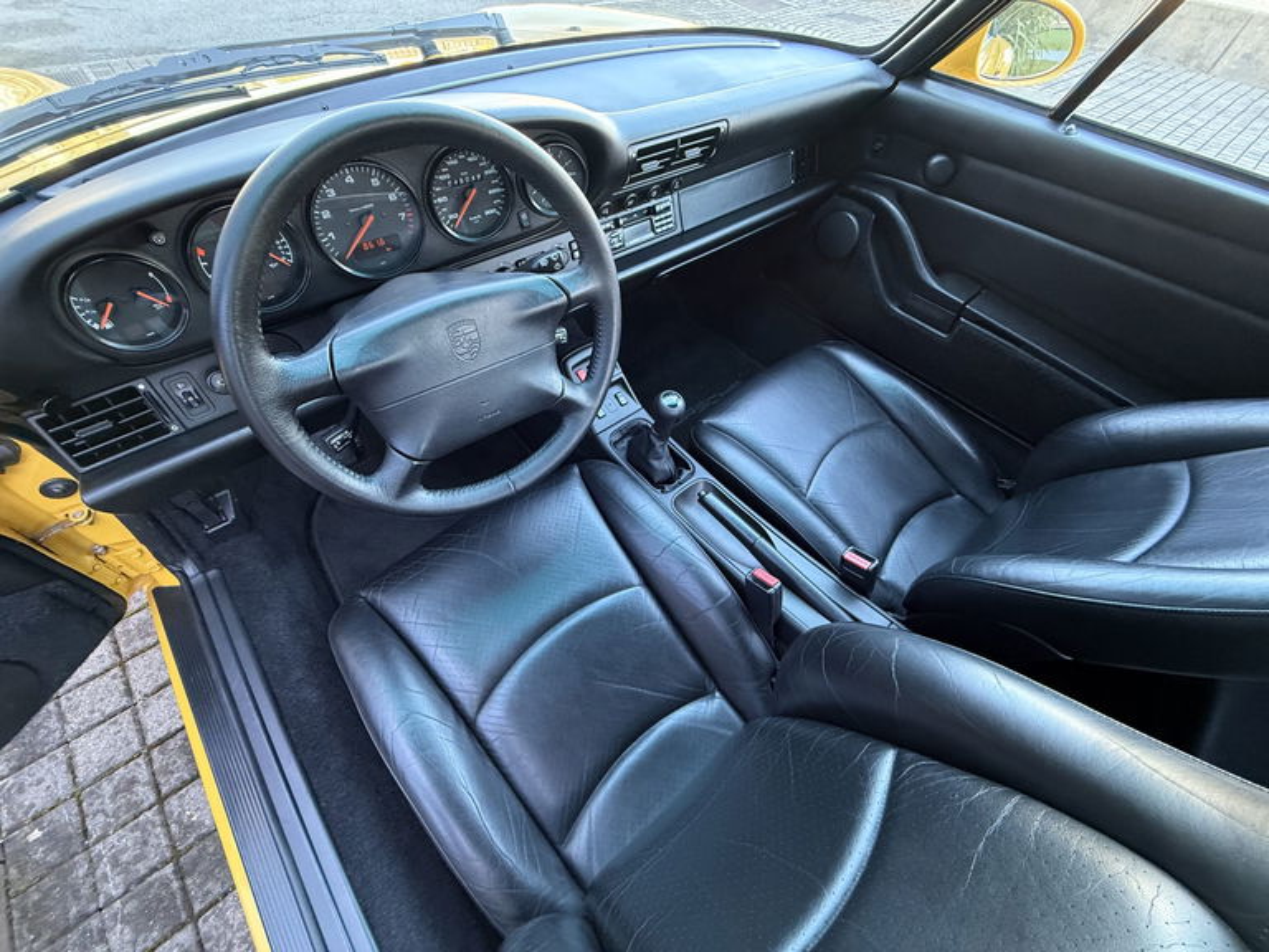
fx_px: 513
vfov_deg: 85.7
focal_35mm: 14
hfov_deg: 102.1
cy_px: 476
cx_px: 634
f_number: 2.2
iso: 500
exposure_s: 1/60
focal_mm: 2.22
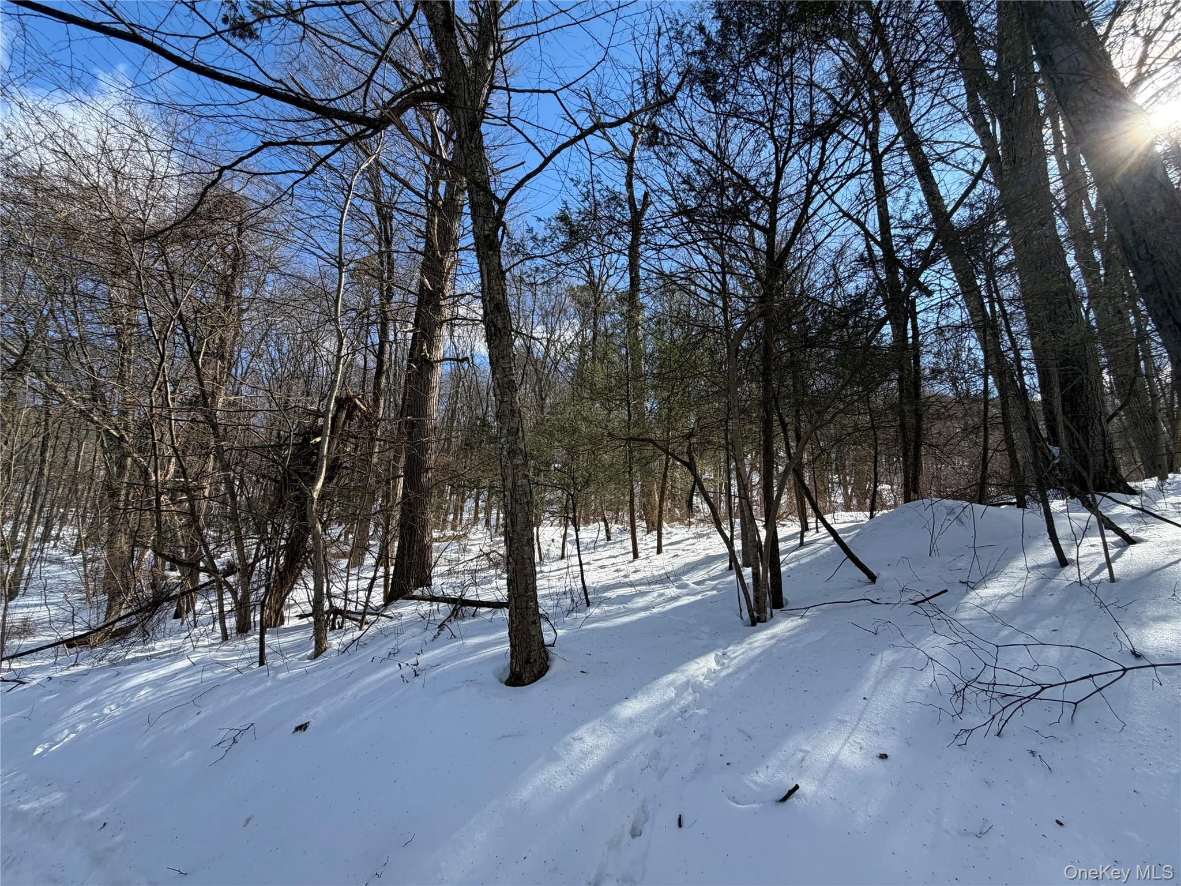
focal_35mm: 14
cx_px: 590
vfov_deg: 85.7
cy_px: 443
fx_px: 478
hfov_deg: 102.1
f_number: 2.2
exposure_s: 1/760
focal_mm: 2.22
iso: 40
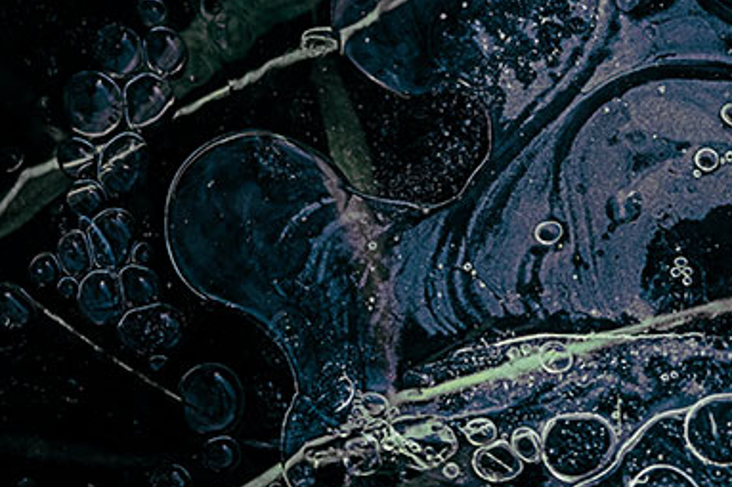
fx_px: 5569
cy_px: 190
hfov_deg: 7.5
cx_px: 474
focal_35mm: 274
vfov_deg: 5.0
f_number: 6.3
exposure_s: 1/1250
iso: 1000
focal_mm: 210
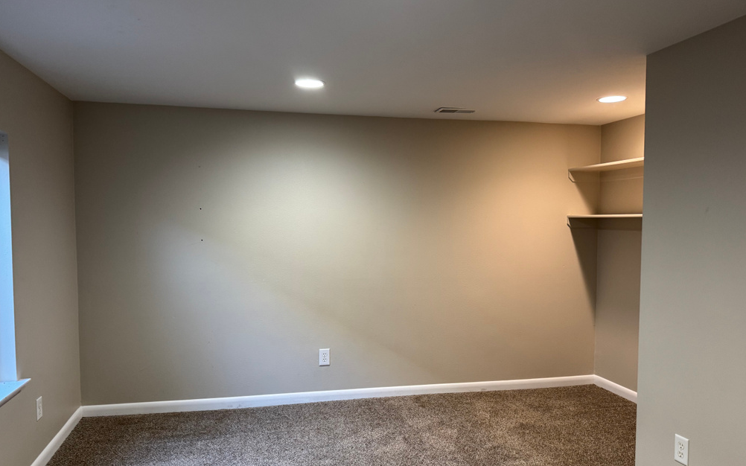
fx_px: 529
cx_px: 366
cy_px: 252
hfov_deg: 70.4
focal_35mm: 26
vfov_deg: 47.5
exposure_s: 1/60
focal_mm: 6.76
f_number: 1.78
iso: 200
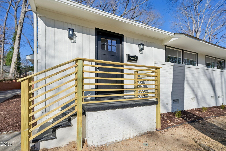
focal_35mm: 16
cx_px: 113
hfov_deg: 95.0
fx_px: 104
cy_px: 76
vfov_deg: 72.0
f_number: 8
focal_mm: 16.5
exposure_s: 1/640
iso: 100
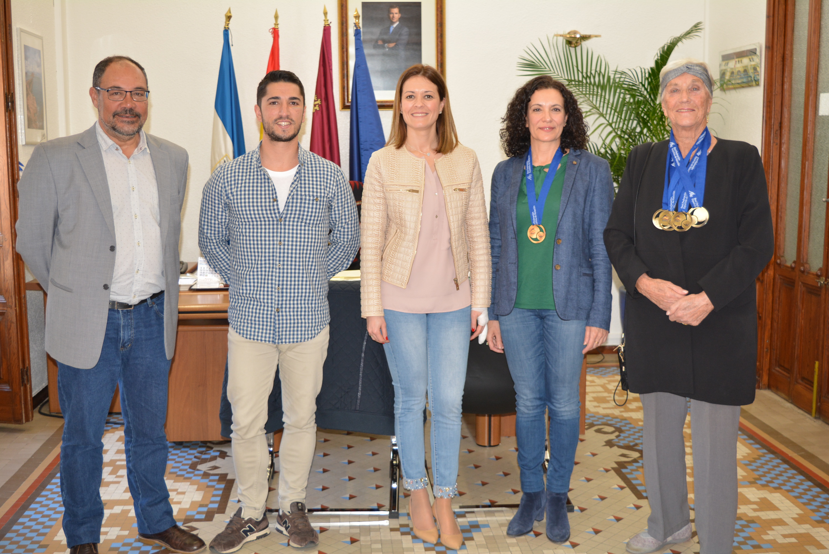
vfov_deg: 30.9
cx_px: 414
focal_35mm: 44
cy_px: 277
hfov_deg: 44.9
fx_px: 1002
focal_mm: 29
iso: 400
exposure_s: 1/60
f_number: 4.2
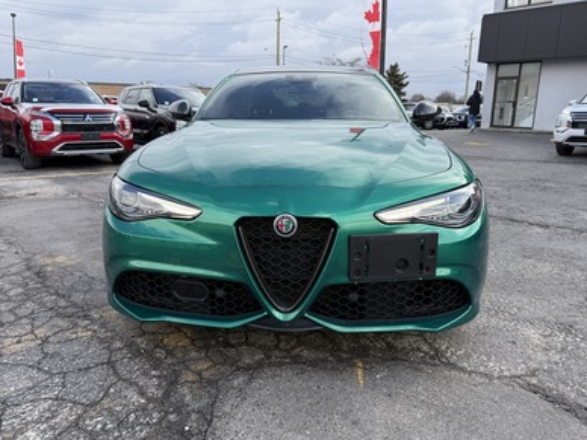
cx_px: 284
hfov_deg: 67.3
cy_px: 211
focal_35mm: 26
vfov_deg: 53.0
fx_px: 441
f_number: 1.78
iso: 80
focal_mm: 6.76
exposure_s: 1/840
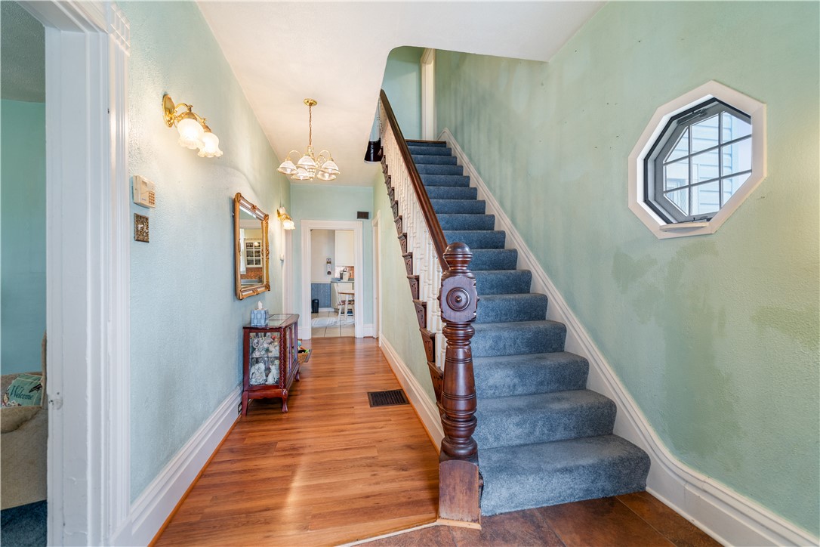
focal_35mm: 16
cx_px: 410
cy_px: 274
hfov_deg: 96.7
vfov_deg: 73.7
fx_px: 364
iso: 500
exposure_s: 1/30
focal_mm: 16
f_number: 2.8
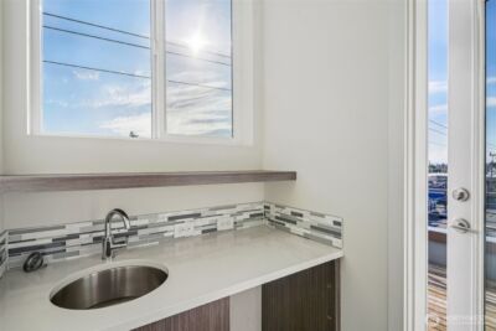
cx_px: 248
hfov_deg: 93.3
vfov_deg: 70.5
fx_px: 234
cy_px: 166
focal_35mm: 17
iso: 100
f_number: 8
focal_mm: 17
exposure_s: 1/125
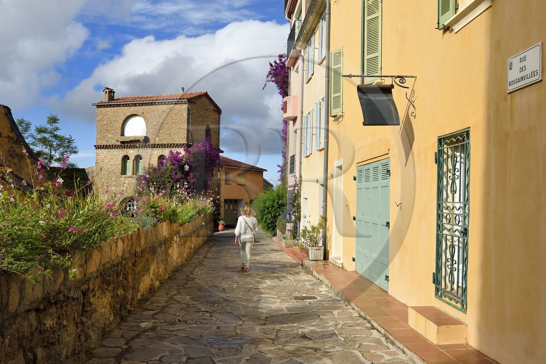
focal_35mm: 32
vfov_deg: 41.1
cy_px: 182
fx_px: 485
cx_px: 273
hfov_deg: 58.7
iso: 200
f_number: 13
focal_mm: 32
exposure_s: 1/160
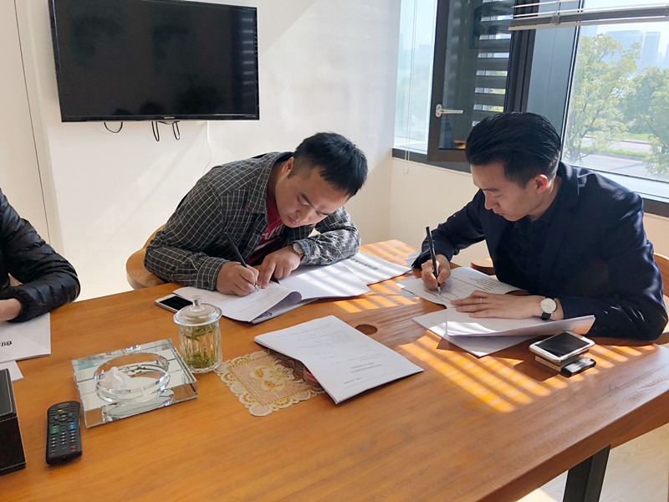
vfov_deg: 48.2
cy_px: 251
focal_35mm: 29
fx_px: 560
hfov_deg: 61.7
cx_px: 334
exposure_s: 1/264
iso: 20
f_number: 1.8
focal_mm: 3.99
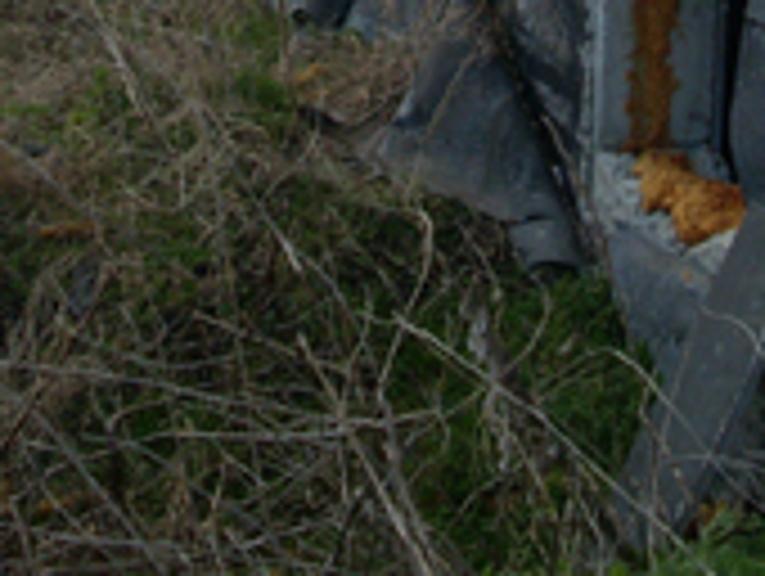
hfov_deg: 14.7
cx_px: 518
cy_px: -423
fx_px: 2966
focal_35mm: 134
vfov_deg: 10.5
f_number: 7.7
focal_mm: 6.3
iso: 80
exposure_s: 1/125
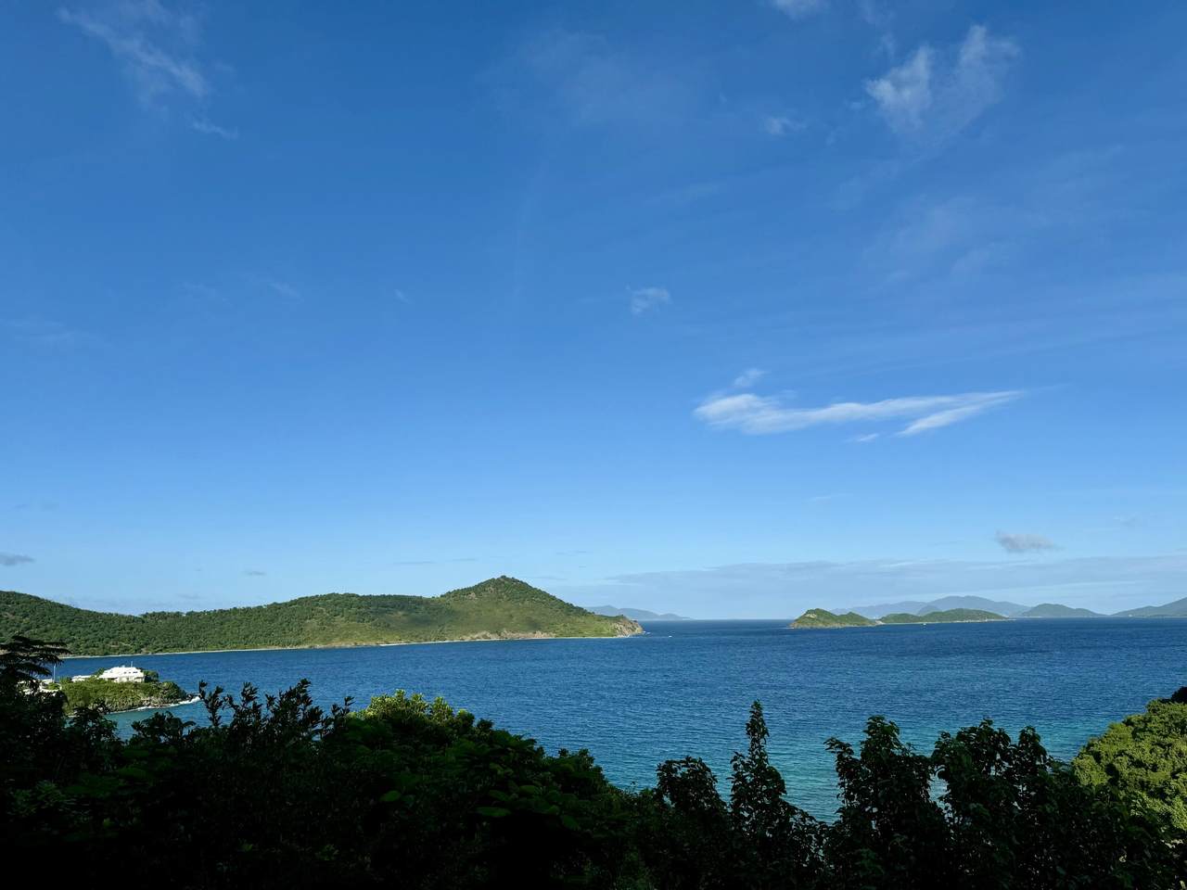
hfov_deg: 71.6
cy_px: 445
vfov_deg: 56.8
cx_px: 594
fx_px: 823
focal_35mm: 24
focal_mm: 6.76
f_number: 1.78
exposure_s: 1/7092
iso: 80
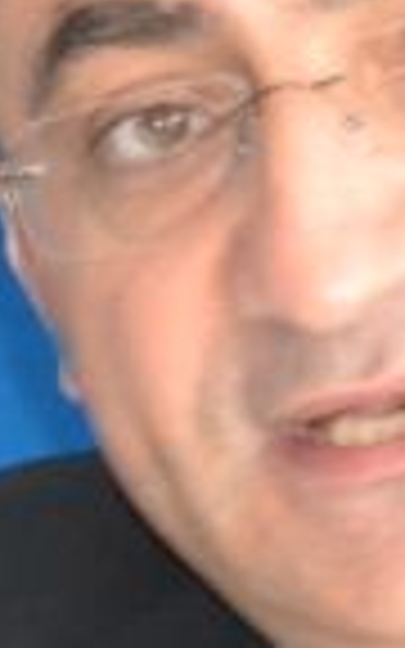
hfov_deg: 1.2
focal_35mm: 1092
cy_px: 770
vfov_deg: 1.9
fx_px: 19282
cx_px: 112
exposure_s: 1/60
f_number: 5.6
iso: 3200
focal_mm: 95
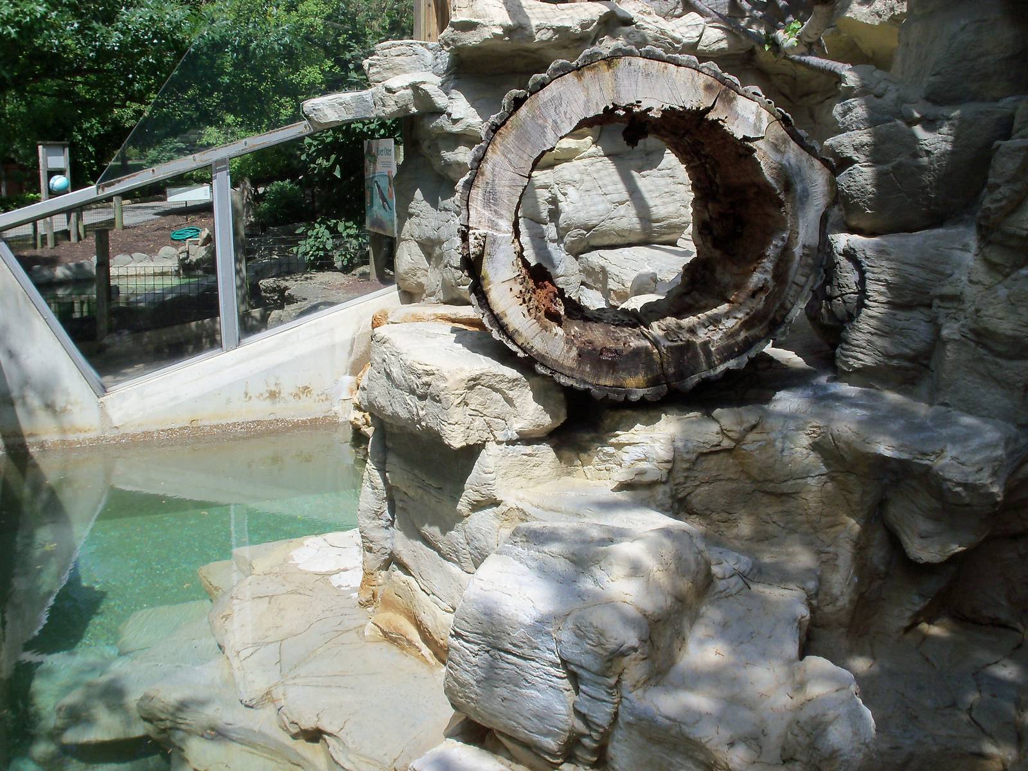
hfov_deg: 52.6
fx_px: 1039
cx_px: 514
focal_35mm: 35
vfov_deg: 40.7
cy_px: 386
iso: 80
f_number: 5.5
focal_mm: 6.3
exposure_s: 1/320
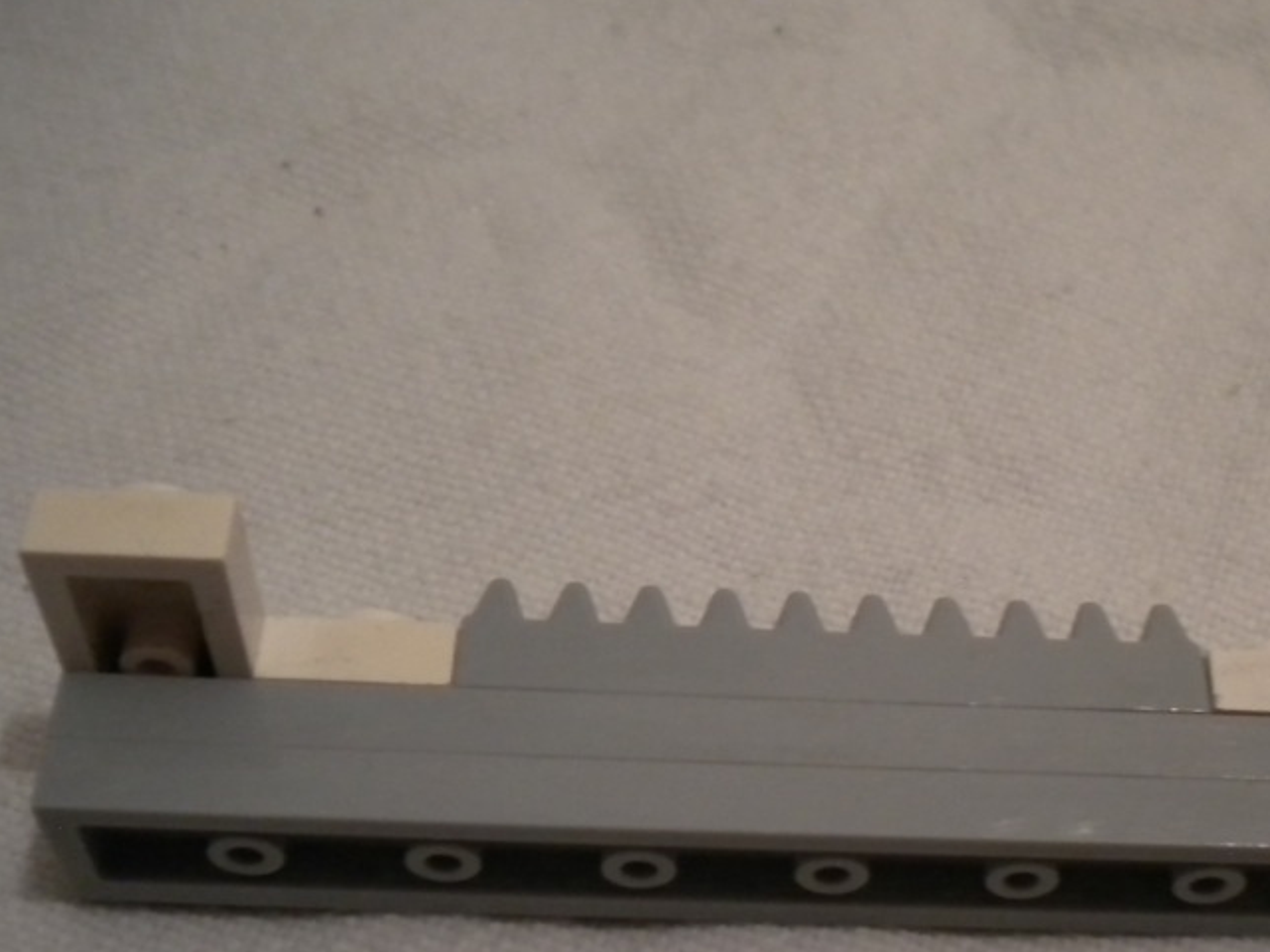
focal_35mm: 56
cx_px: 871
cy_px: 670
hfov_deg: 34.0
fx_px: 2055
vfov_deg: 25.9
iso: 400
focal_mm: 6.3
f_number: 3.1
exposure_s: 1/16.4
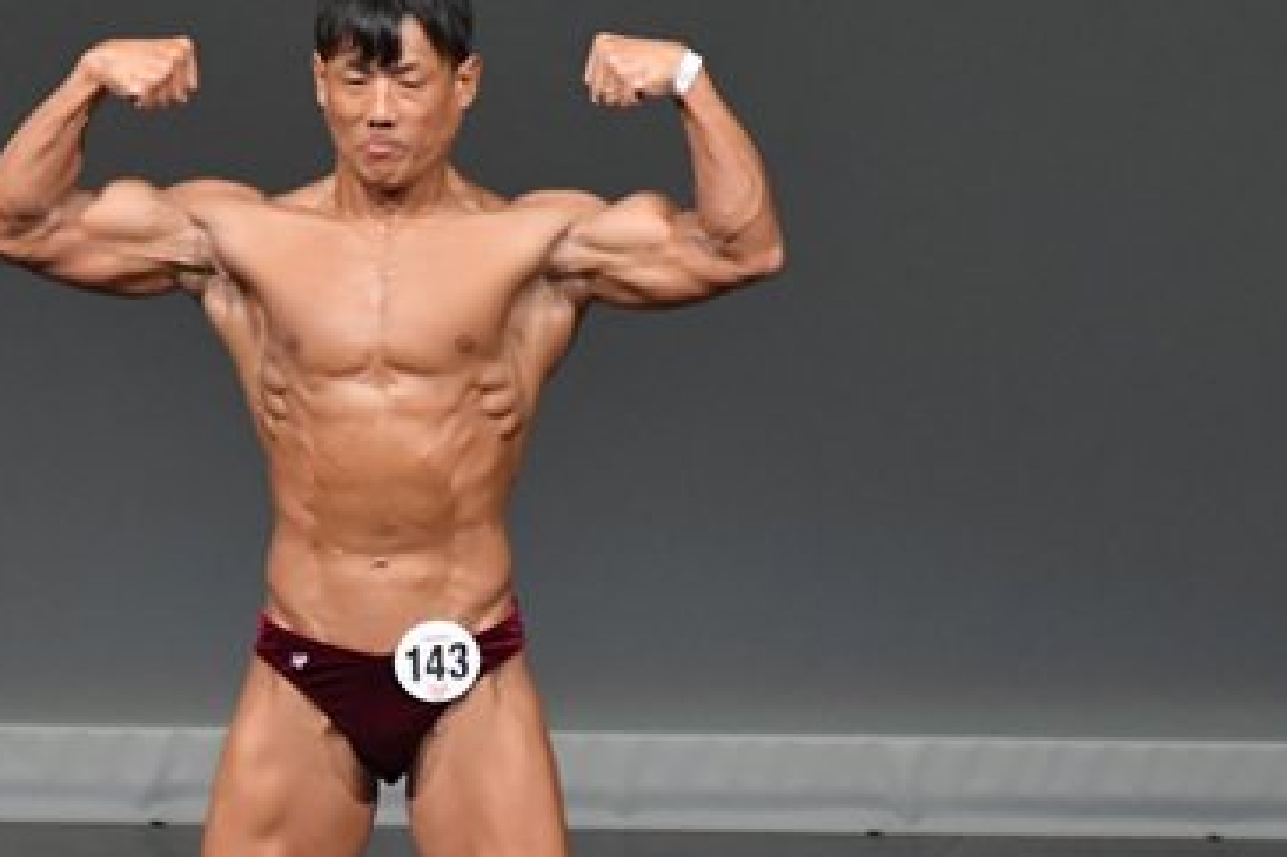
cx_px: 383
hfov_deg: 3.1
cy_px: 645
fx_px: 23869
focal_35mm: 668
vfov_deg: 2.1
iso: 4000
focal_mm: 210
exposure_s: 1/400
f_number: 5.6
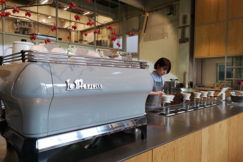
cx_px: 118
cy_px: 84
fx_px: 196
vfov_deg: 44.9
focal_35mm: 29
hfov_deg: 63.7
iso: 80
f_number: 1.8
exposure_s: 1/50
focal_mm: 3.95
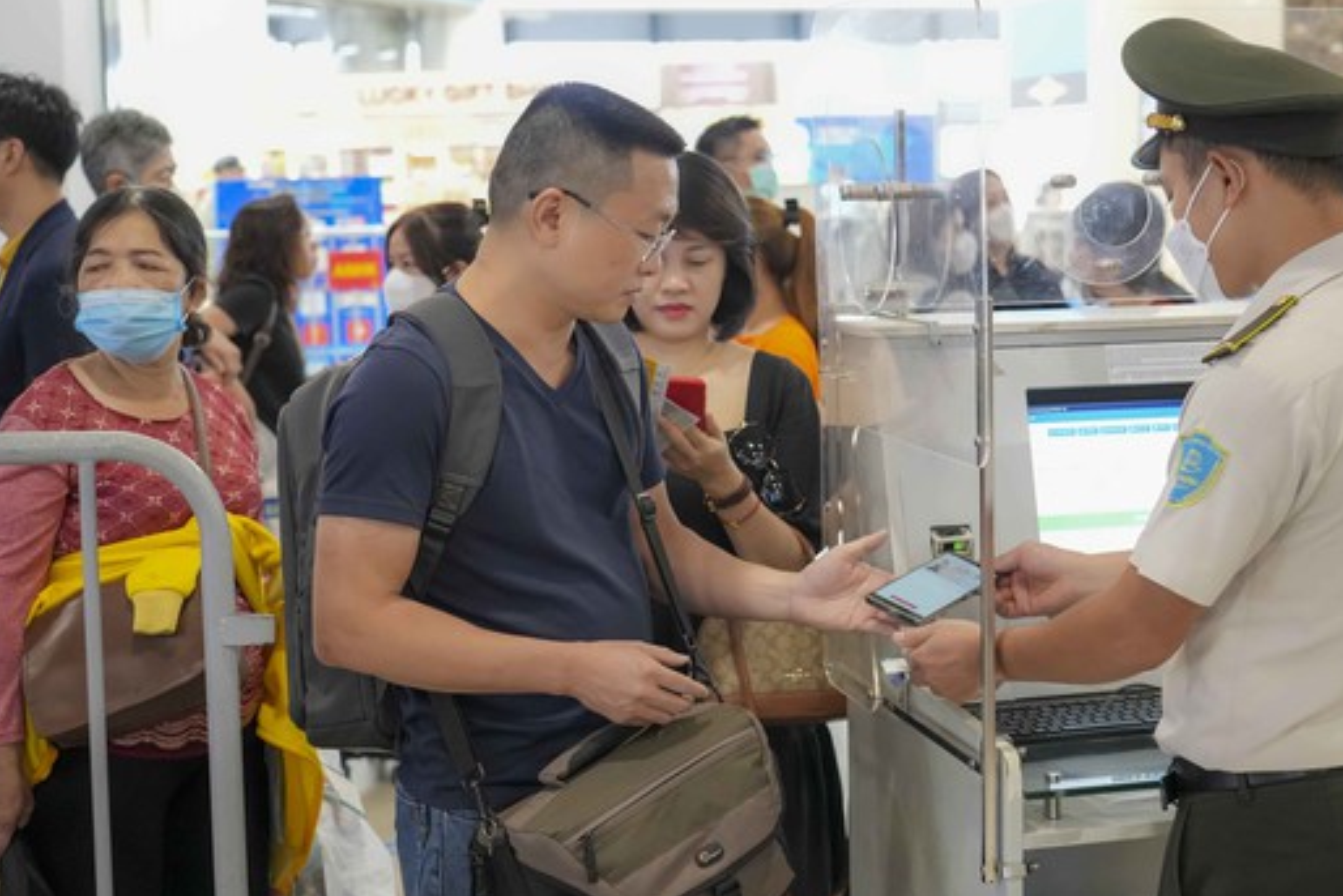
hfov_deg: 32.8
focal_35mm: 61
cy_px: 422
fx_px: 2276
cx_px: 786
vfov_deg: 22.3
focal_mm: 49
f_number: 4
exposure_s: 1/125
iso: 4000
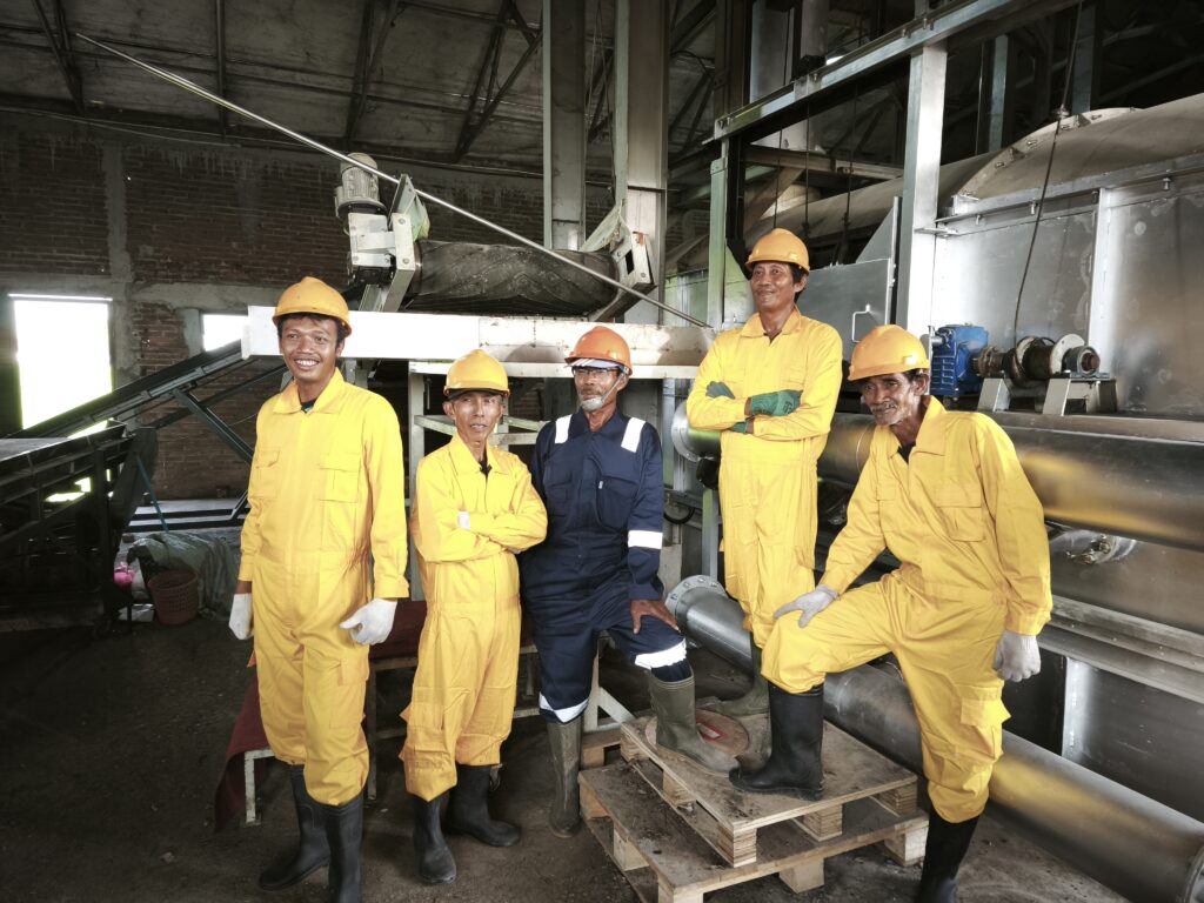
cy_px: 452
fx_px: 800
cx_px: 602
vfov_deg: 58.9
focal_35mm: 23
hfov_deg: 73.9
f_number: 1.7
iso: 250
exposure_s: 1/34.1
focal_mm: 5.35
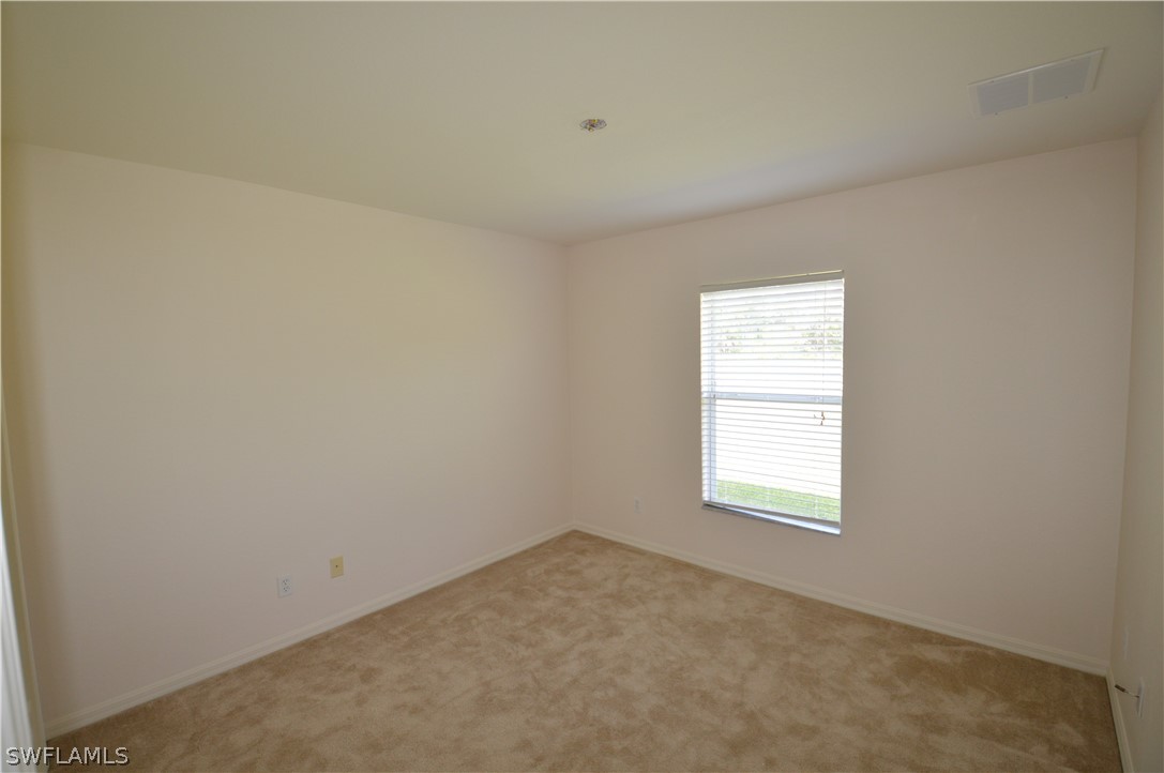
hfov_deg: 100.5
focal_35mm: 15
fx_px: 484
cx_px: 582
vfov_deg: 77.2
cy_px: 386
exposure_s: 1/100
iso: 400
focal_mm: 10
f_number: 5
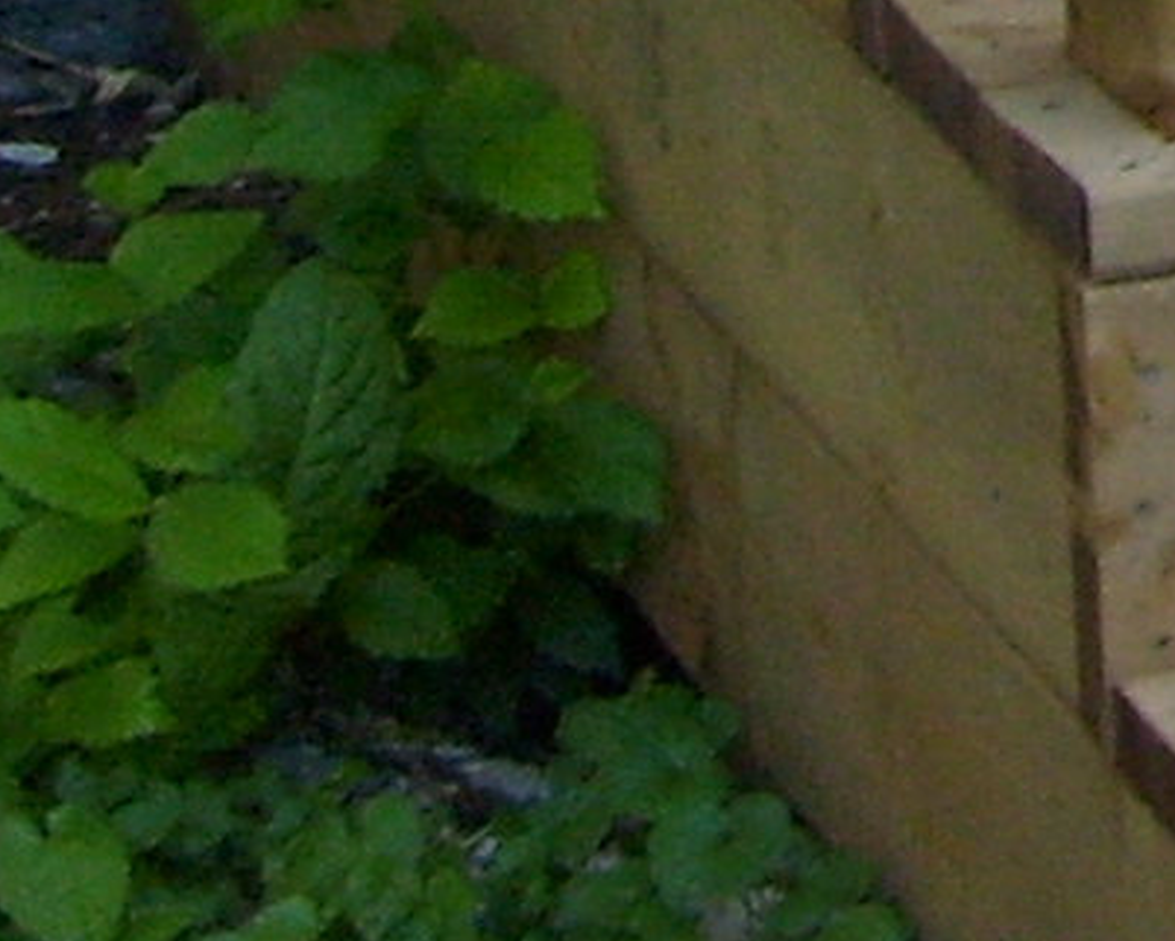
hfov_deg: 7.6
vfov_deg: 6.1
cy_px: -1442
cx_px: 2593
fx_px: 8348
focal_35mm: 240
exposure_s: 1/180
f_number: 2.8
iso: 80
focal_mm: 5.8
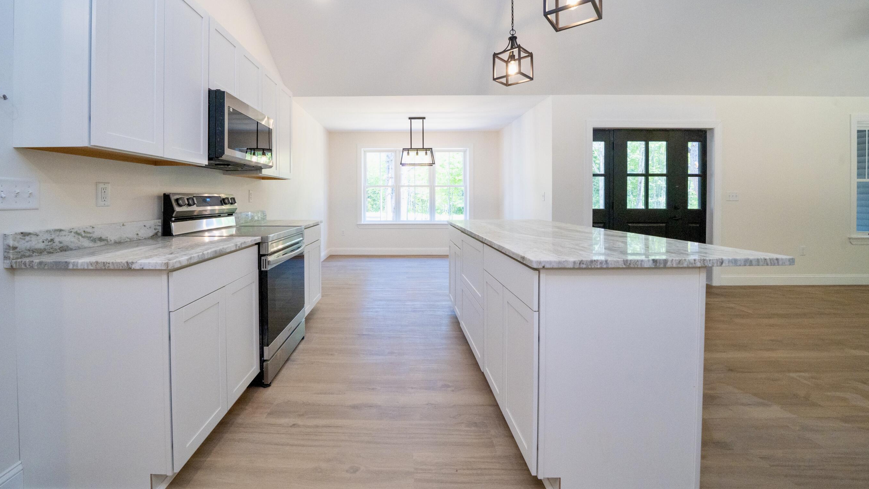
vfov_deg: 73.7
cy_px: 202
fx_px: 323
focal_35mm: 14
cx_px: 400
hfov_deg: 106.6
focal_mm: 12
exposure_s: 1/160
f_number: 8
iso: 2000
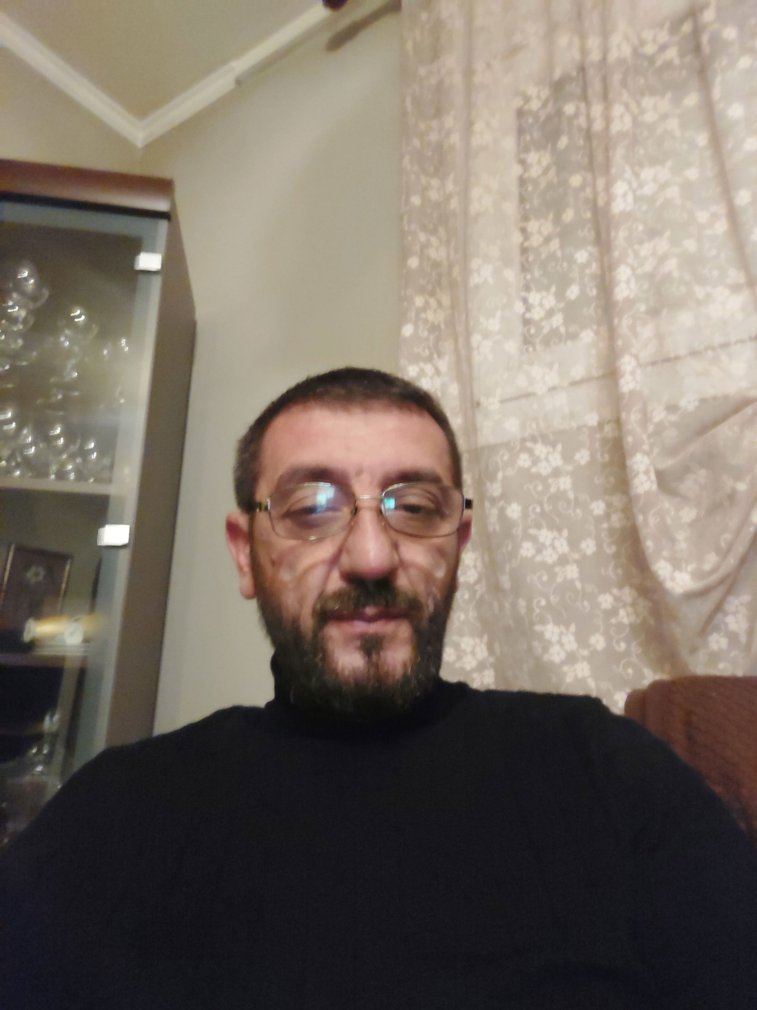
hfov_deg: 54.9
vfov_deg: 69.4
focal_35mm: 25
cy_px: 505
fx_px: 729
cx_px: 378
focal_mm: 3.72
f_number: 2.2
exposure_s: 1/13
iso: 3200
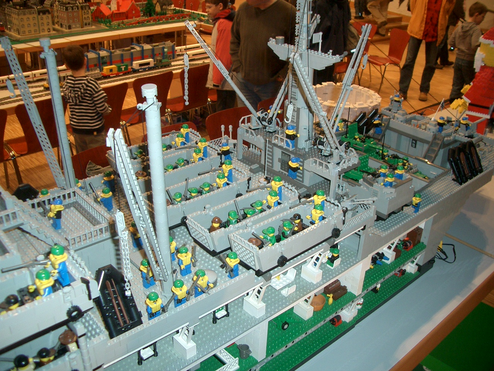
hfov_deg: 52.6
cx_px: 247
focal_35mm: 35
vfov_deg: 40.7
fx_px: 499
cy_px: 186
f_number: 2.6
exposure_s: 1/40
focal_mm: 5.8
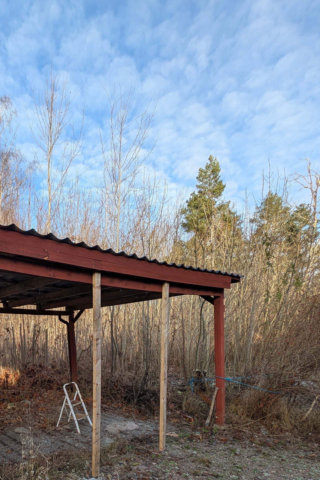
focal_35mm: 21
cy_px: 358
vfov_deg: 75.5
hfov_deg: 54.0
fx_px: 280
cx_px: 49
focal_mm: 2.23
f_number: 1.95
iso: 41
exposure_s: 1/605
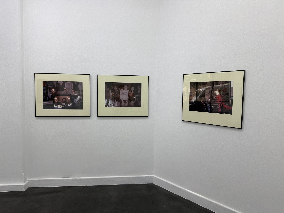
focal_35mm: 24
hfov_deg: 71.6
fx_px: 197
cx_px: 142
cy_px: 106
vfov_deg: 56.8
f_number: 1.78
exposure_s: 1/121
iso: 64
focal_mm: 6.76
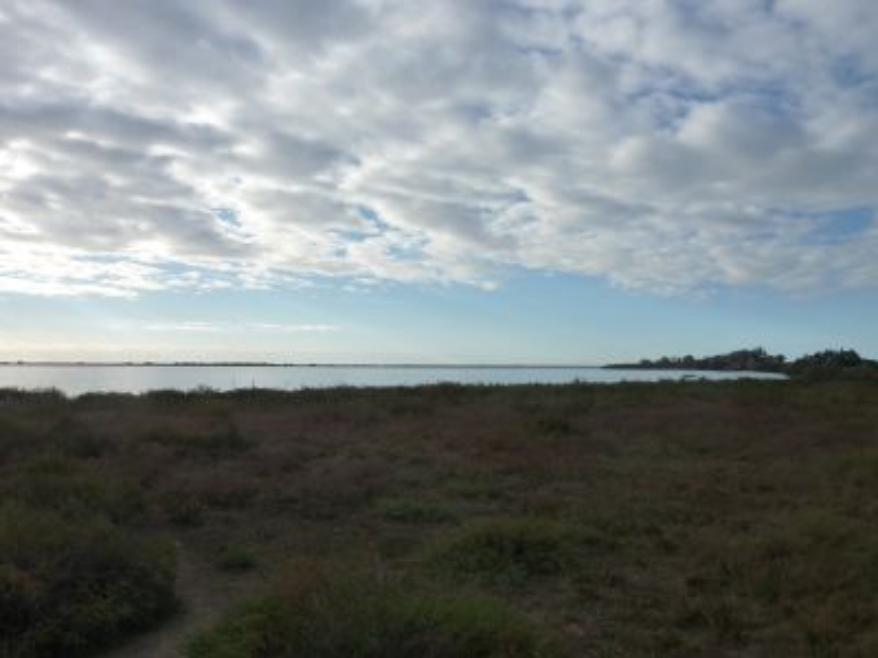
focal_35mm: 25
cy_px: 329
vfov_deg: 54.9
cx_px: 439
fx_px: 634
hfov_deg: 69.4
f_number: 5
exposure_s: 1/500
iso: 125
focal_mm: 4.1
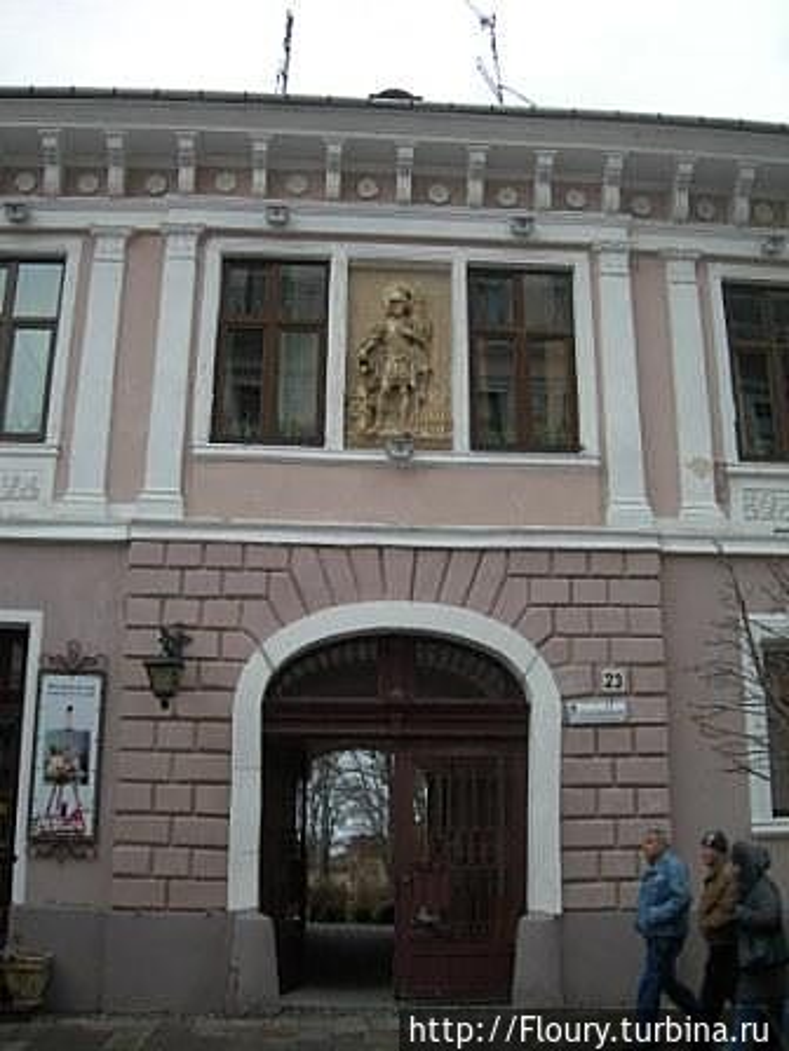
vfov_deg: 49.0
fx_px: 1155
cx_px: 394
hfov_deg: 37.7
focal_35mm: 38
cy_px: 526
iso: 56
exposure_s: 1/30
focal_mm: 7.8
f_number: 2.8
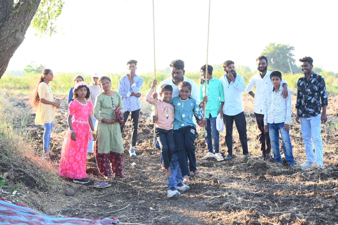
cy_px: 112
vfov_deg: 22.3
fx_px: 573
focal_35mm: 61
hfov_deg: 32.9
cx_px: 169
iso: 1600
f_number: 4
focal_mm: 61
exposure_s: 1/800
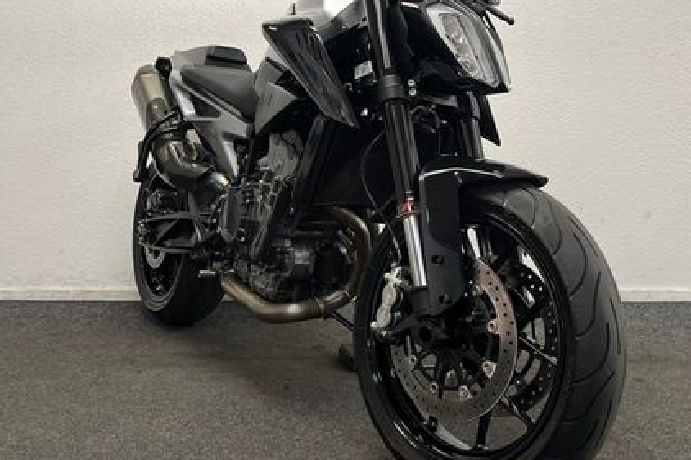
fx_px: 787
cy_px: 174
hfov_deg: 47.4
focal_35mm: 41
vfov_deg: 32.5
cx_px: 347
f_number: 1.6
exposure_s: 1/100
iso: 125
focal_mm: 5.1
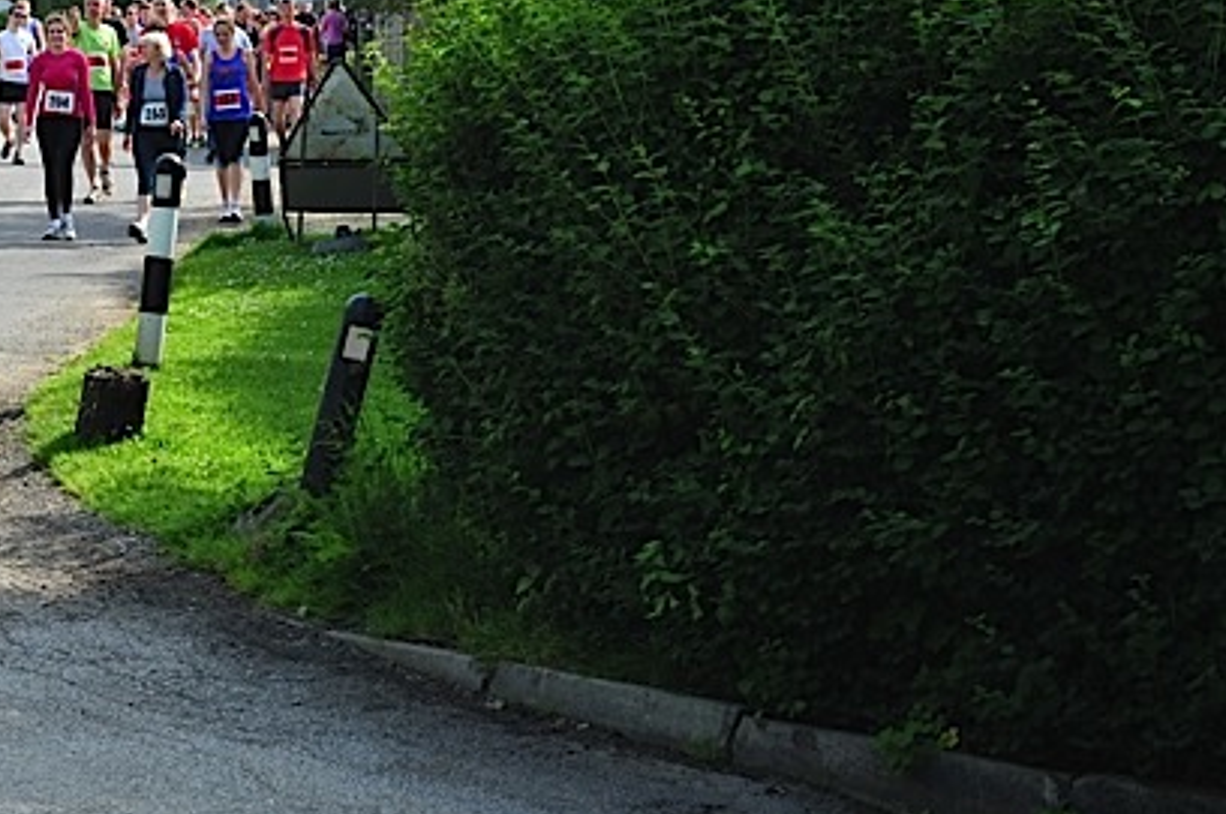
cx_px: 144
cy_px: 60
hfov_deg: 20.5
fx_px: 3333
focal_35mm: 98
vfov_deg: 13.8
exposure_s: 1/250
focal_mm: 50
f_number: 9
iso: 200
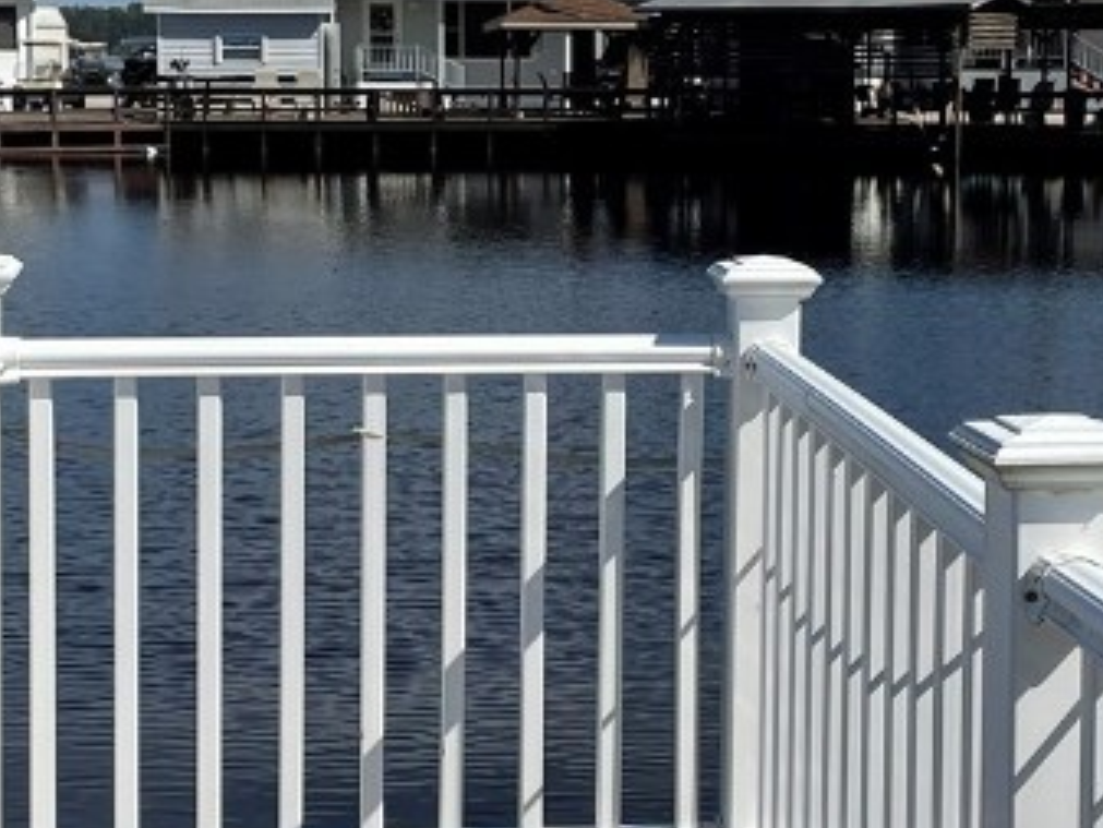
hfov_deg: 24.7
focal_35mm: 79
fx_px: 2518
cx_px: 609
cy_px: 278
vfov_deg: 18.6
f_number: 1.6
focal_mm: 4.2
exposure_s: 1/6494
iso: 32
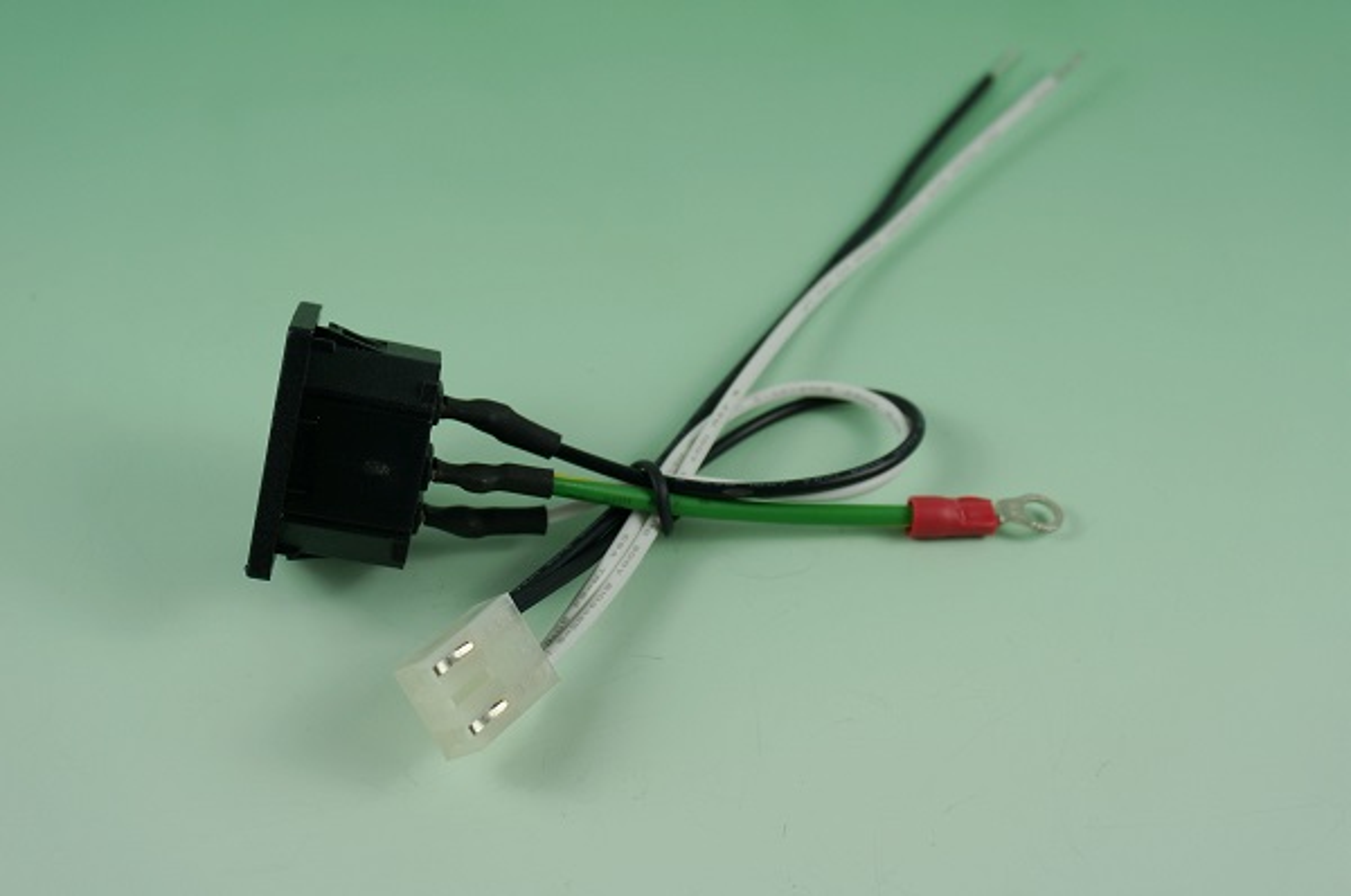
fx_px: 1967
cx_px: 676
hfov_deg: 37.9
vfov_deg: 25.7
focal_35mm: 52
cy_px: 448
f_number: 7.1
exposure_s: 1/100
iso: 100
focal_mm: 35
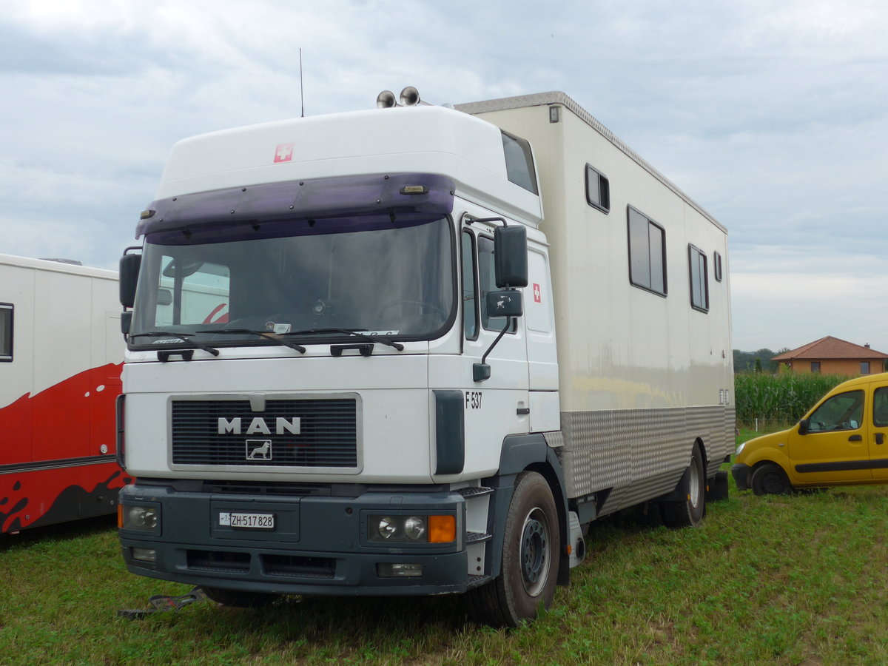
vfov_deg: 32.9
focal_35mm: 44
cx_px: 444
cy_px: 333
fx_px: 1129
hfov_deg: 42.9
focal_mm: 9
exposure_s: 1/640
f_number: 2.8
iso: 80
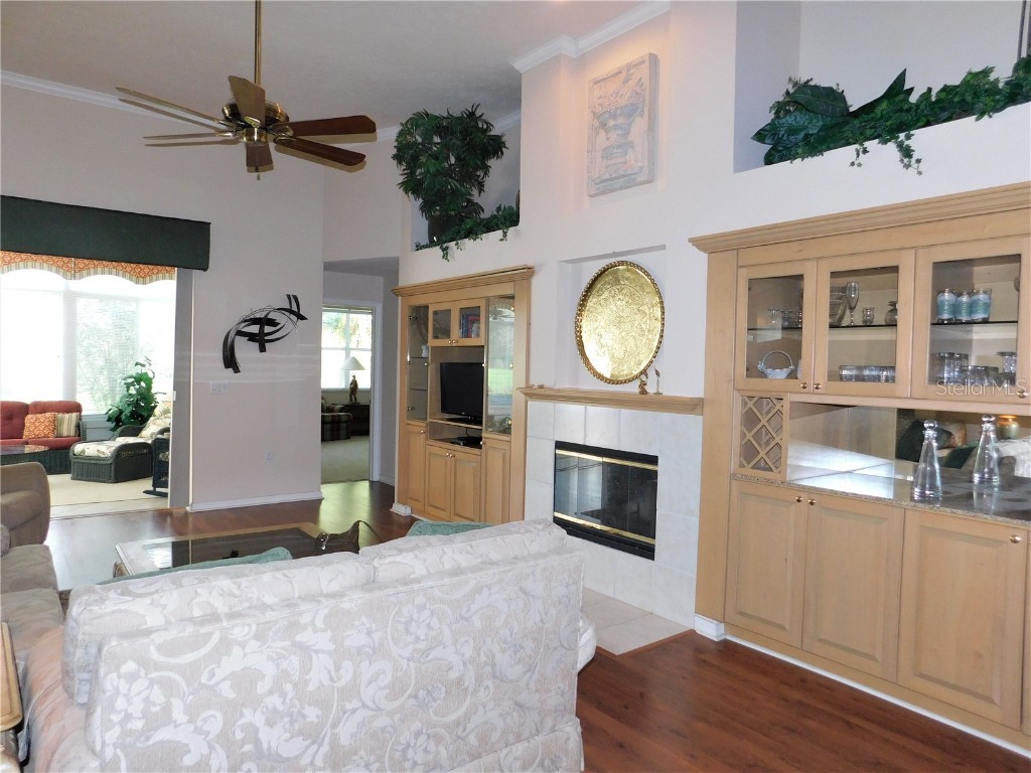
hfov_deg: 73.9
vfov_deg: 58.9
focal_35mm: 23
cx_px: 516
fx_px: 685
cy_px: 386
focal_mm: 4
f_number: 3
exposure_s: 1/30
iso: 200
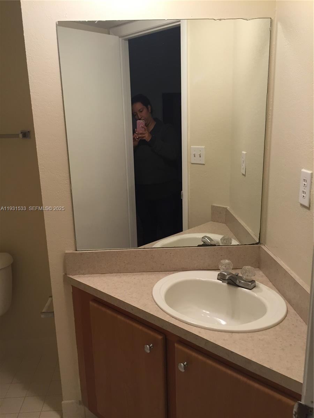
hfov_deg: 48.2
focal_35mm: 29
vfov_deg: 61.7
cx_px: 157
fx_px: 351
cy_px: 209
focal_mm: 4.15
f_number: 2.2
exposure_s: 1/30
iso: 64
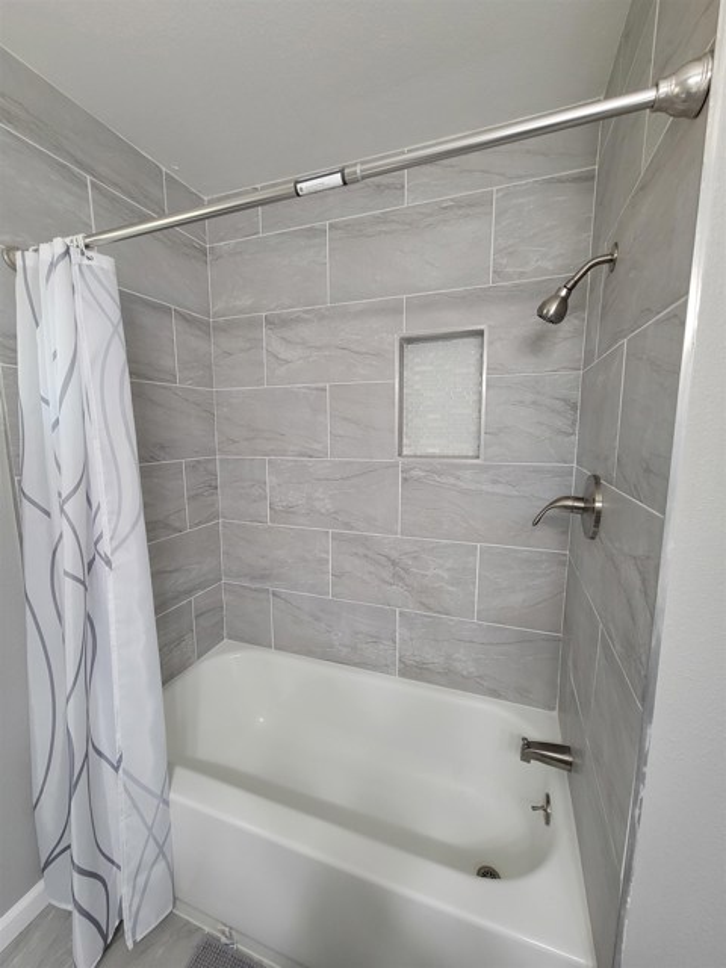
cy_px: 484
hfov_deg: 89.9
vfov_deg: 106.2
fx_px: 364
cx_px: 363
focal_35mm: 13
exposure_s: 1/40
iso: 320
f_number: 2.2
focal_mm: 2.2
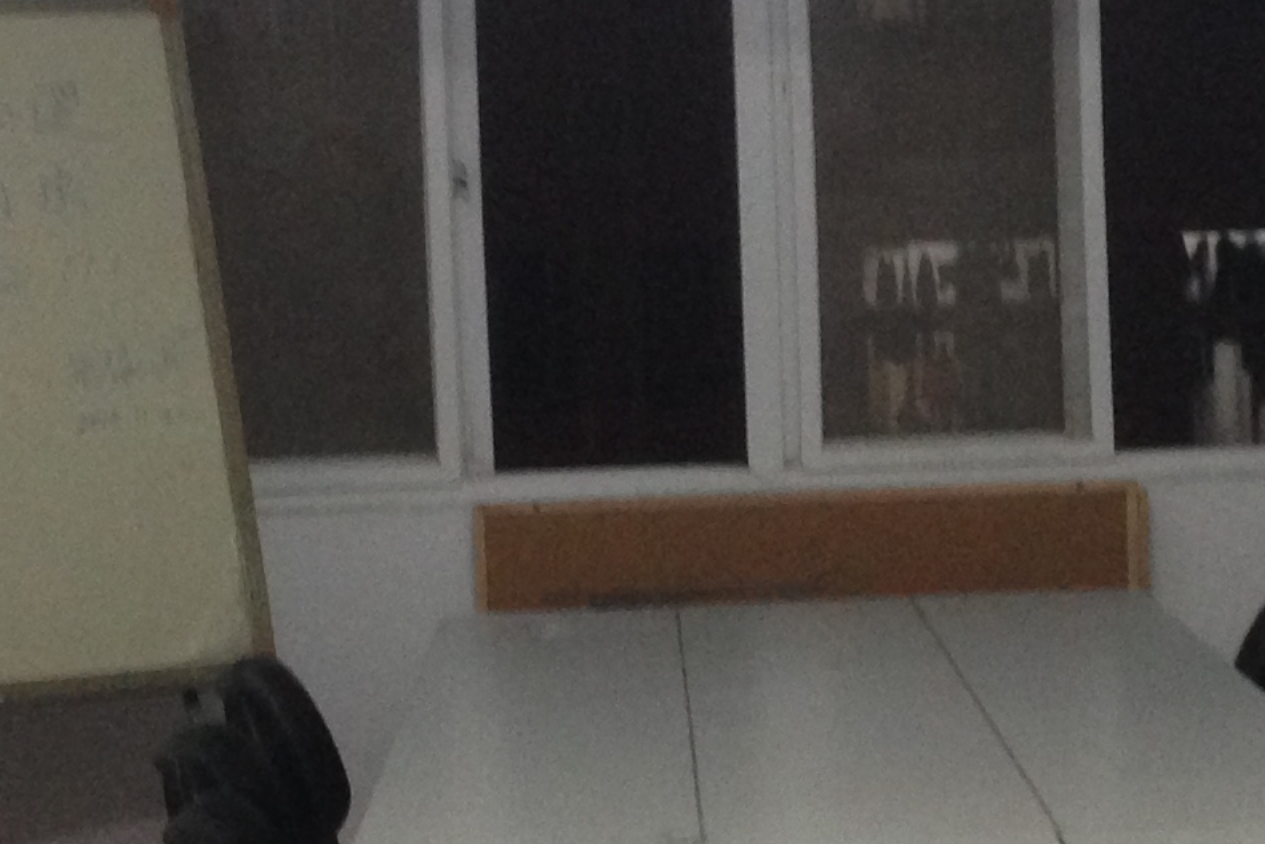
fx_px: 4147
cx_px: 965
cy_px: 340
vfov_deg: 11.6
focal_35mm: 118
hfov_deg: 17.2
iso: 160
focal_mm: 4.12
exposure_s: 1/20
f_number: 2.4
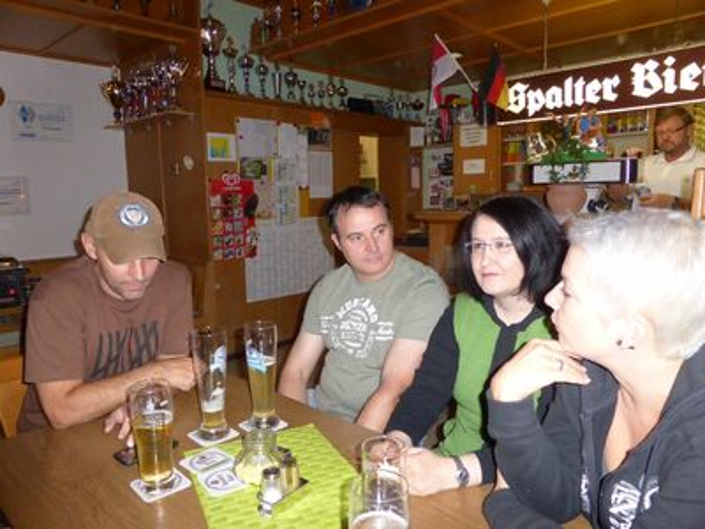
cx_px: 352
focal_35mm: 25
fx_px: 509
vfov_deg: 54.9
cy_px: 264
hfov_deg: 69.4
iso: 500
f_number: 3.3
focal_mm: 4.3
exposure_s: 1/60
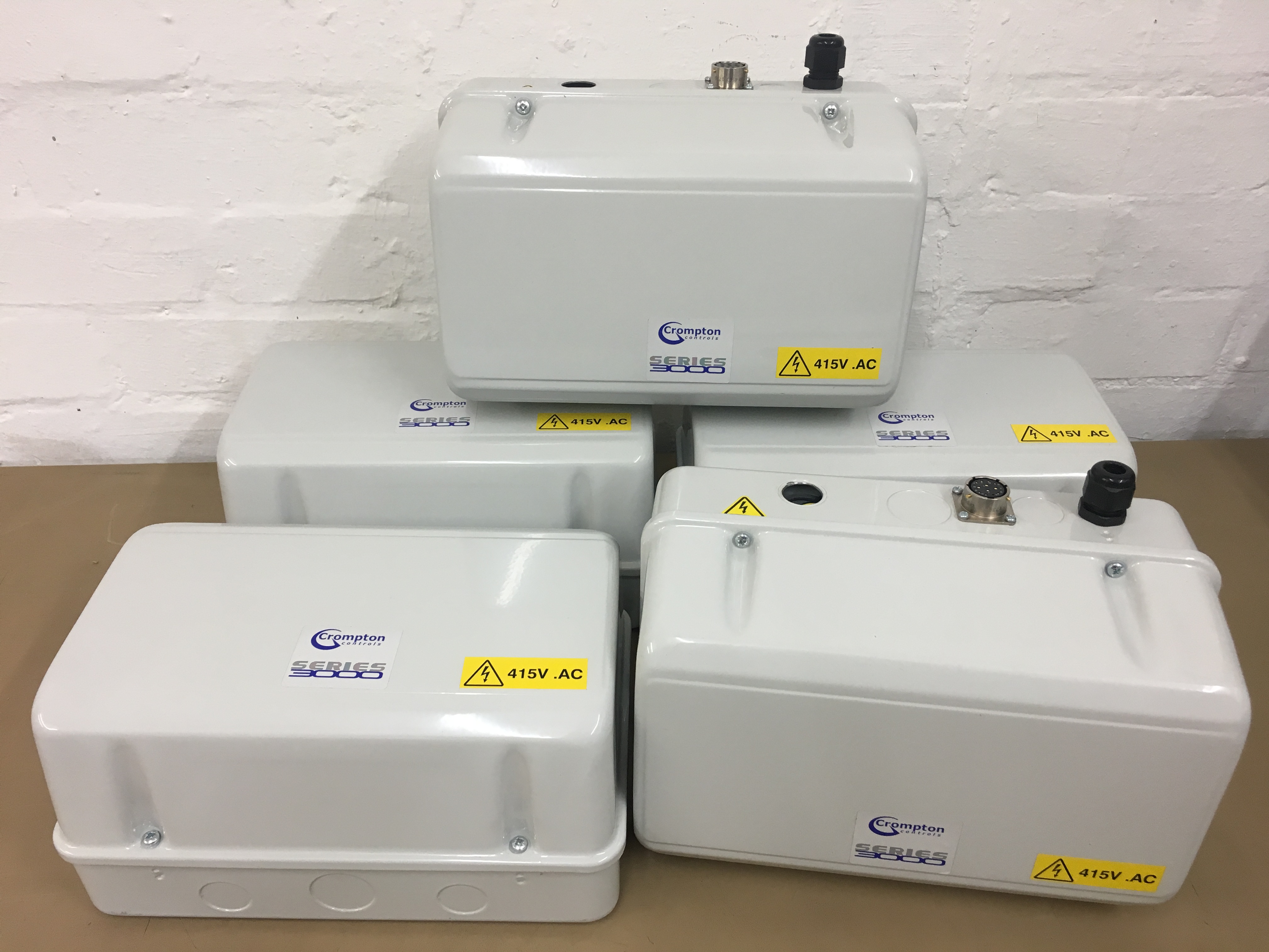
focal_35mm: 29
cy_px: 476
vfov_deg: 48.2
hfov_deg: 61.7
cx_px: 634
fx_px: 1063
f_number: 2.2
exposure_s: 1/33
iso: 40
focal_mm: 4.15
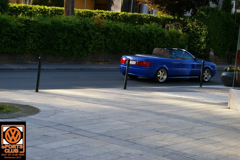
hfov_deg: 24.6
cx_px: 120
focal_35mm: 82
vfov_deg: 16.5
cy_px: 80
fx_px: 550
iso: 200
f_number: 8
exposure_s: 1/90
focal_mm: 55
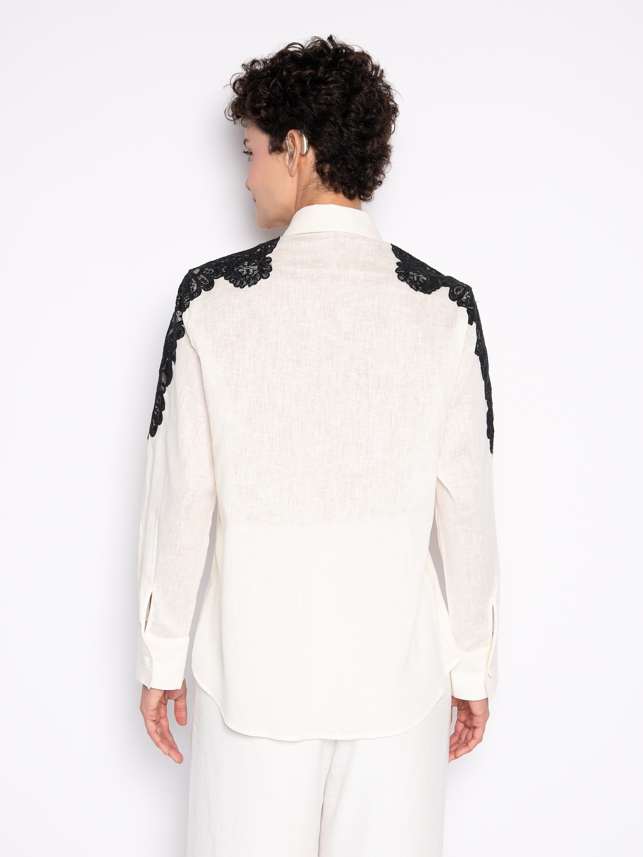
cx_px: 320
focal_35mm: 49
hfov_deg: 29.7
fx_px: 1213
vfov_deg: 38.9
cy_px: 453
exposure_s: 1/160
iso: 200
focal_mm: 45
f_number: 5.6
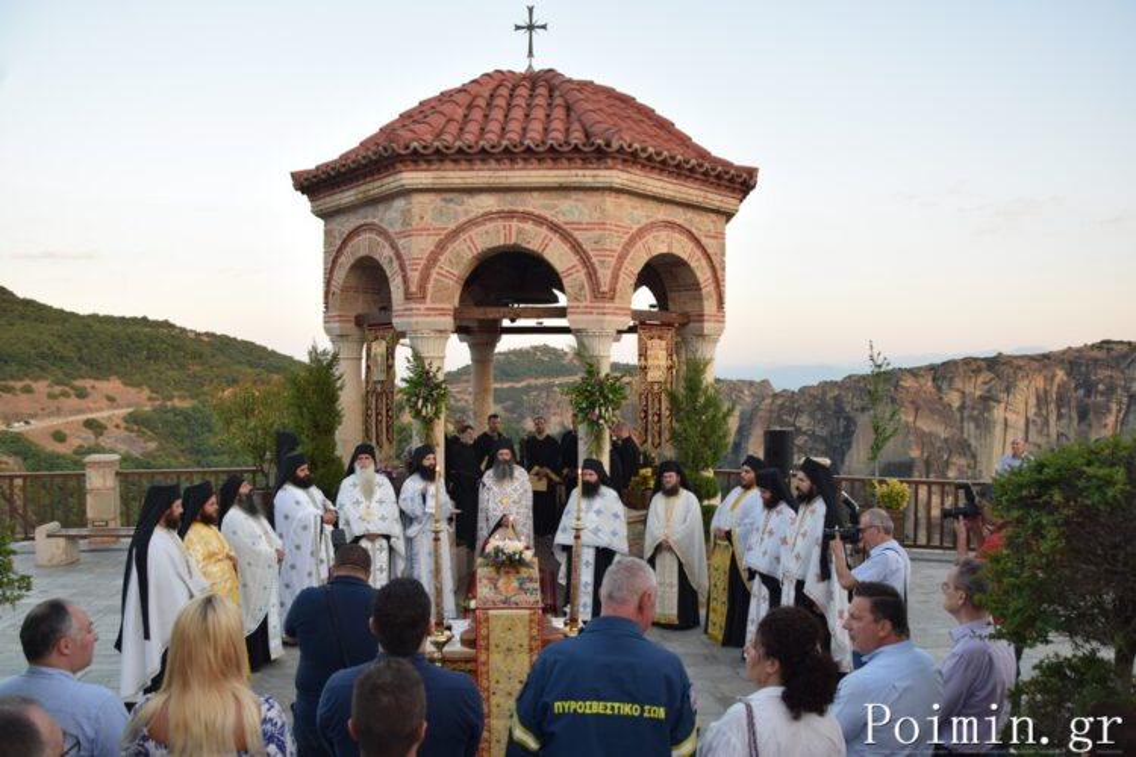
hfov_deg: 67.4
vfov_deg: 47.9
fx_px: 852
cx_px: 568
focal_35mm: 27
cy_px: 378
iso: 400
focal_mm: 18
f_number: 6.3
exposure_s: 1/160
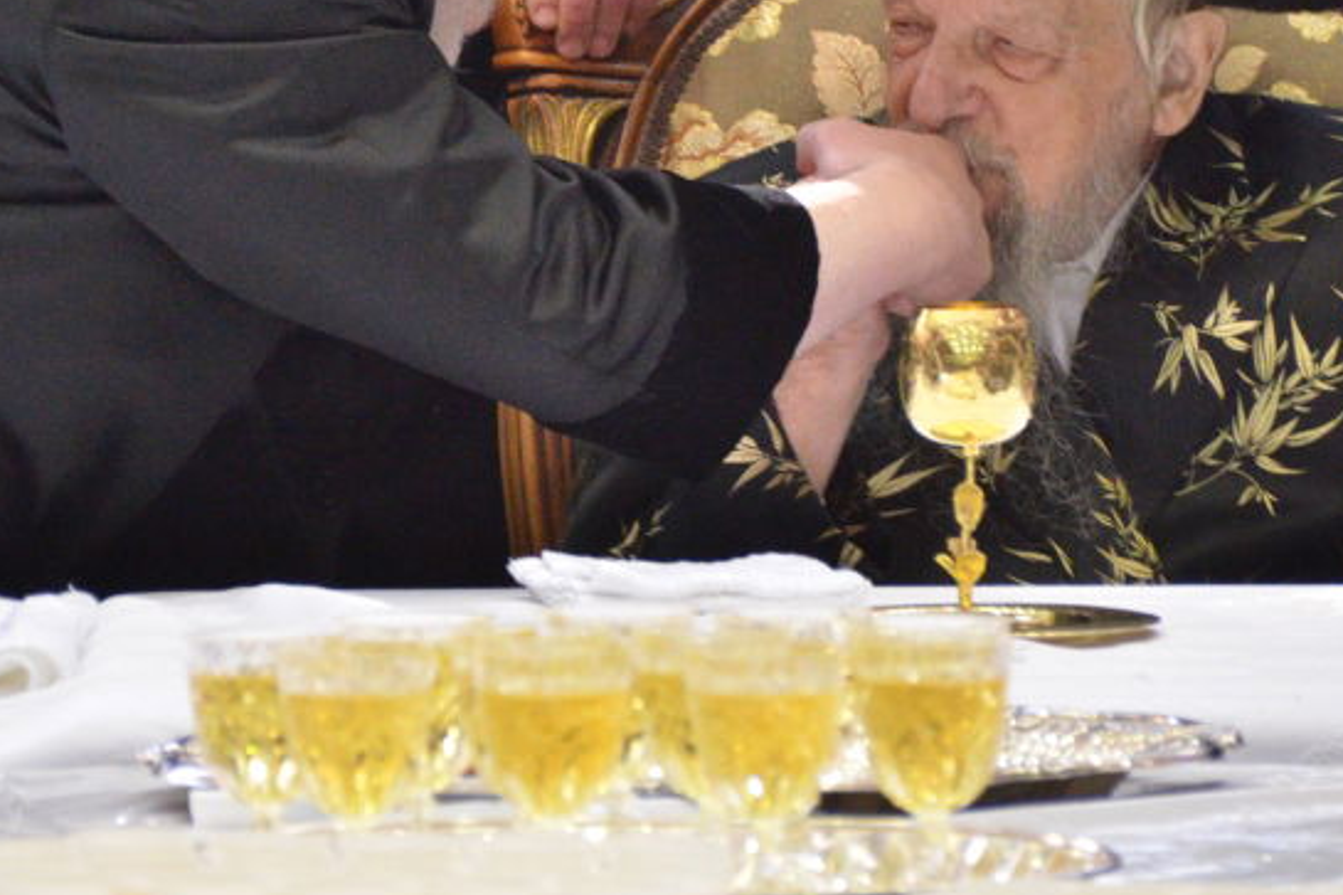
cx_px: 582
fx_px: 27261
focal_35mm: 731
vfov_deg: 1.9
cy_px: 229
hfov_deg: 2.8
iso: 3200
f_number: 5.6
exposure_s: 1/125
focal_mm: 260
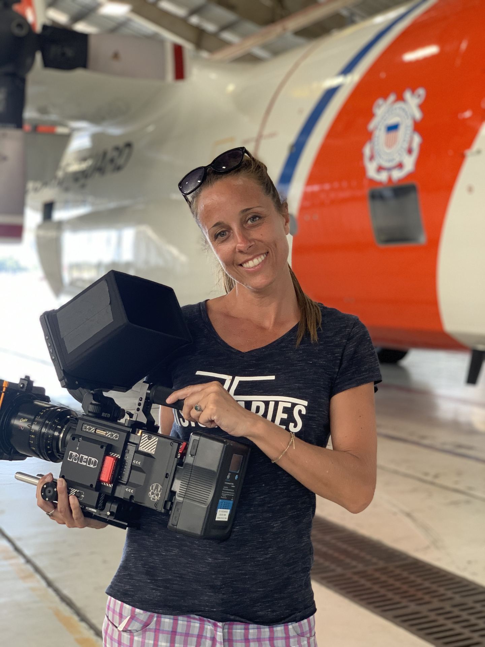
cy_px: 324
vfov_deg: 36.8
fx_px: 971
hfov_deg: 28.0
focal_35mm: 52
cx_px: 242
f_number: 2.4
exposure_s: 1/122
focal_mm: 6
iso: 100
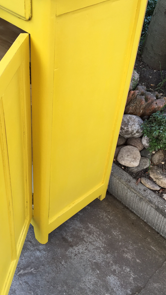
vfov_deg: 49.4
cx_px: 62
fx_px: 321
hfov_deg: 28.9
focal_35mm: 41
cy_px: 140
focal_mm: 4.15
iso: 32
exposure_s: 1/60
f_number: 2.2
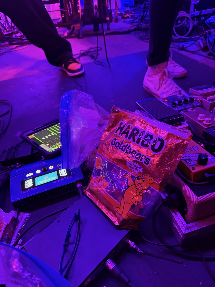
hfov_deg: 56.8
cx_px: 108
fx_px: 199
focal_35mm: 24
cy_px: 144
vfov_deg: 71.6
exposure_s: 1/38
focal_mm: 6.76
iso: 1000
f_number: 1.78
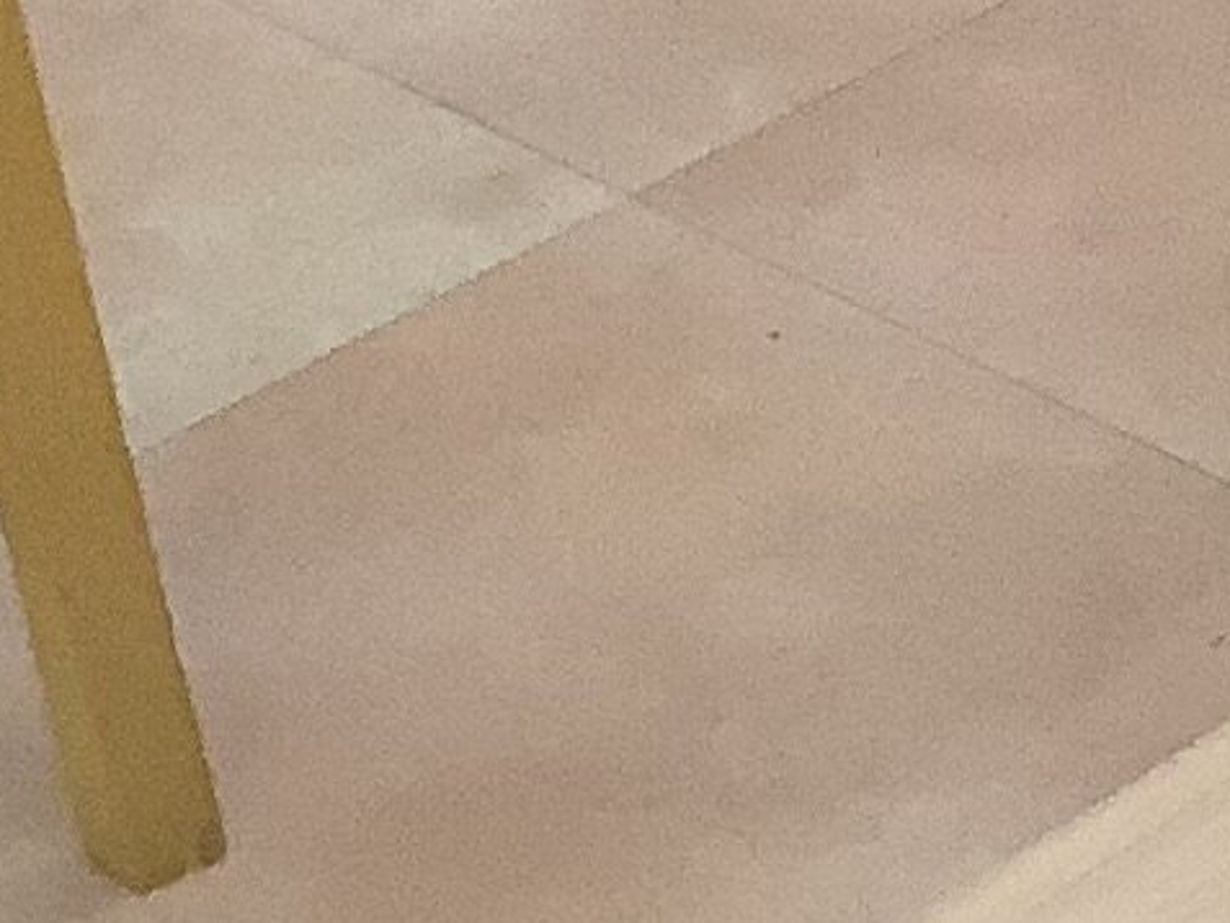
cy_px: 142
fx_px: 7535
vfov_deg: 7.0
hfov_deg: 8.3
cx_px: 3324
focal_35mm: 212
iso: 100
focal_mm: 3.3
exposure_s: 1/50
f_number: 2.4
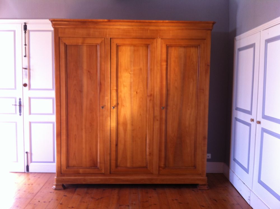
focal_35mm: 35
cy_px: 104
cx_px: 140
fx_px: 283
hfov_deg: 52.7
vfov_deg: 40.6
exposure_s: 1/17
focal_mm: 3.85
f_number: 2.8
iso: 80
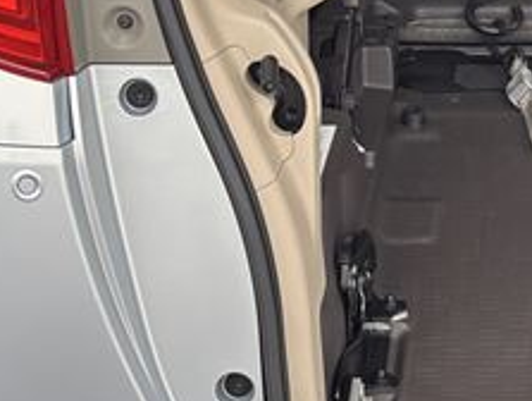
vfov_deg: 9.9
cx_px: 670
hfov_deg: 12.8
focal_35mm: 149
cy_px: -29
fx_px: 2294
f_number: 1.6
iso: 80
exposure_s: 1/60
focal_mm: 5.96
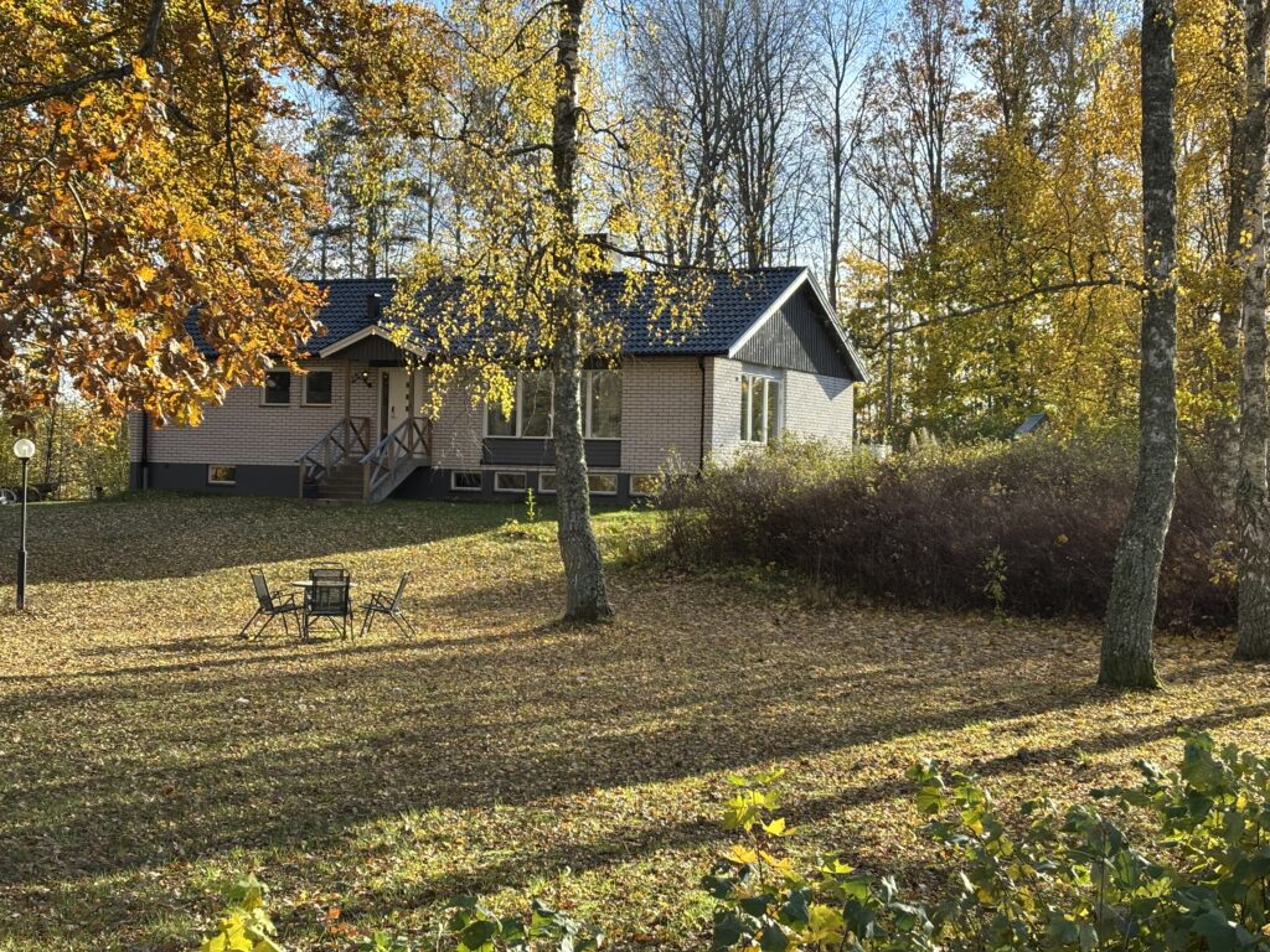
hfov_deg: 36.8
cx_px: 635
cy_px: 476
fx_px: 1908
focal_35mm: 52
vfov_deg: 28.0
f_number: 1.6
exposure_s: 1/488
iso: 32
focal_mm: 5.96
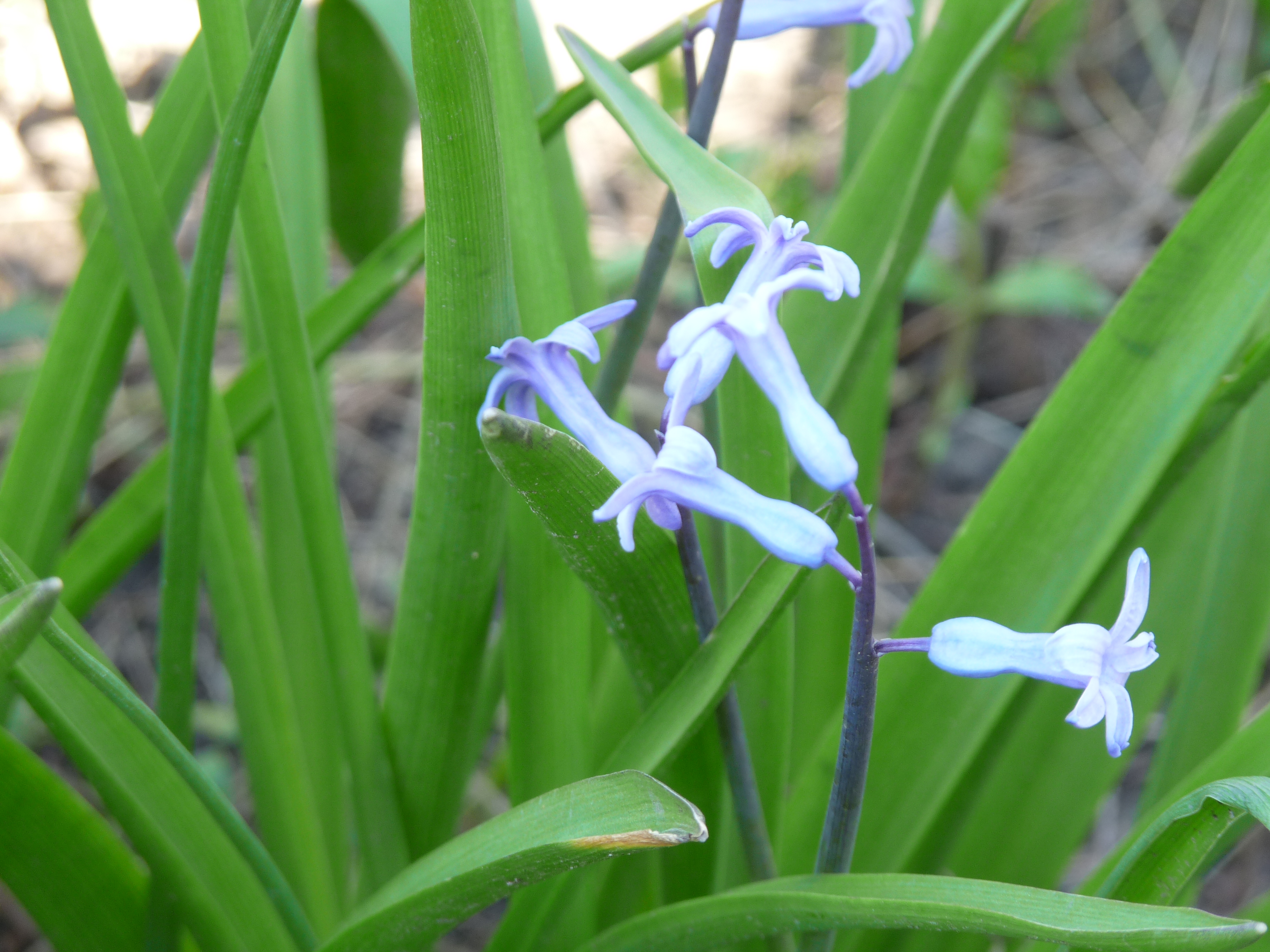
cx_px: 635
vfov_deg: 6.2
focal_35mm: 240
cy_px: 476
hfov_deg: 8.2
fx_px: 8805
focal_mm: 42.6
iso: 125
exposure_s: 1/60
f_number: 3.7
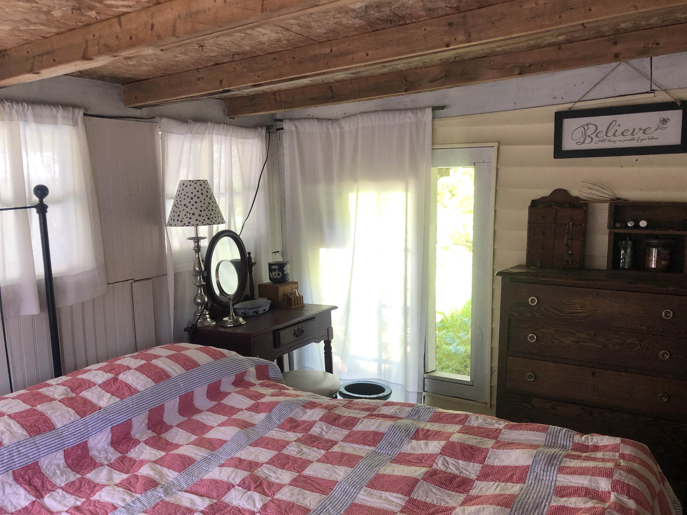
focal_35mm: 28
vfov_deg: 49.7
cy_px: 258
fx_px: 556
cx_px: 344
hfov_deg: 63.4
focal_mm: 3.99
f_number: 1.8
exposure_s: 1/30
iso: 25
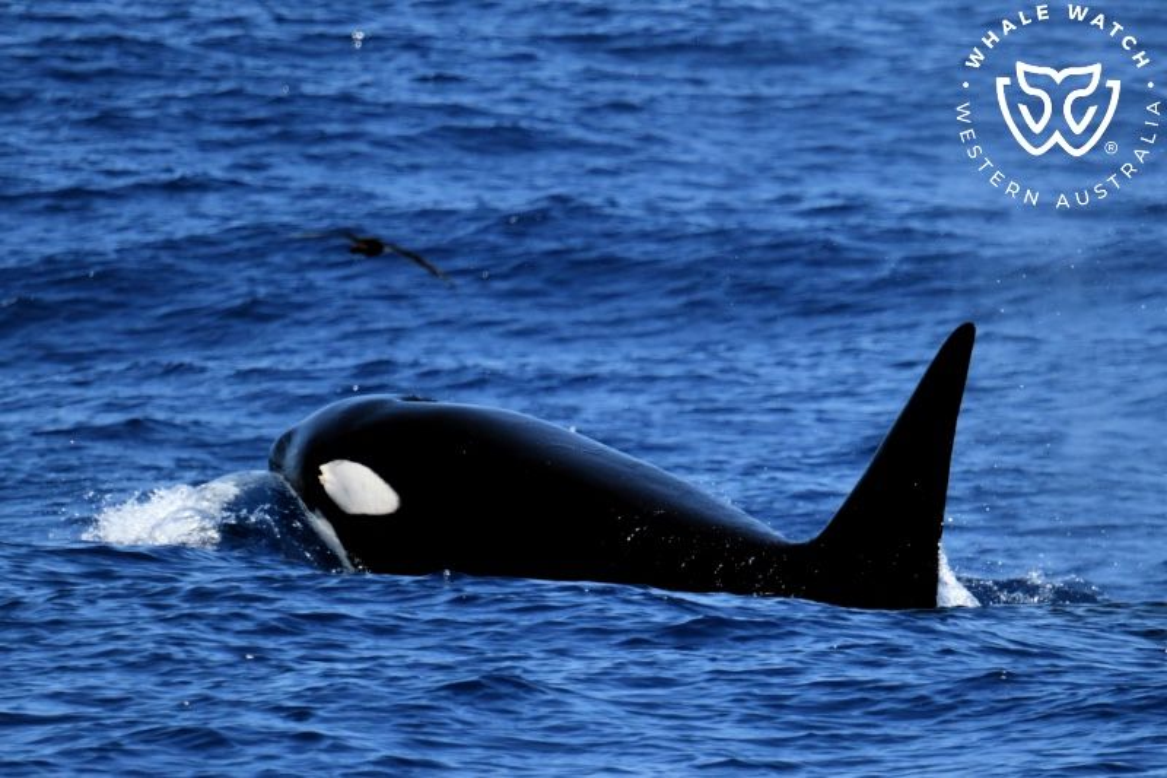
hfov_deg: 3.4
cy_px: 389
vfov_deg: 2.3
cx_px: 584
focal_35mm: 600
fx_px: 19445
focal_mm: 600
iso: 1400
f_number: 6.3
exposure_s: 1/8000
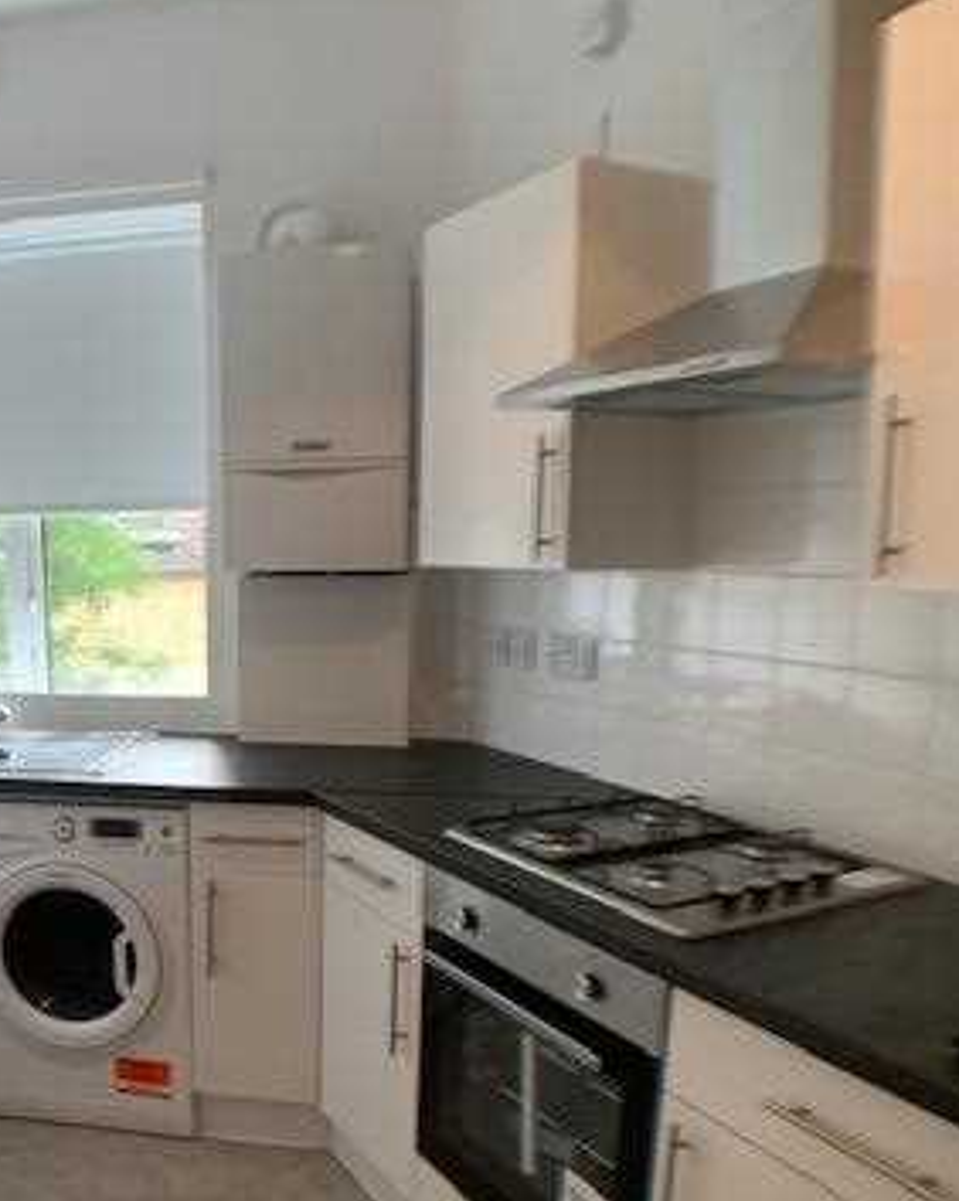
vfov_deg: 40.0
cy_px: 776
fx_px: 1633
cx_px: 218
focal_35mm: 46
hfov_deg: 32.0
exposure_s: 1/50
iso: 160
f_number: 1.8
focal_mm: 4.25
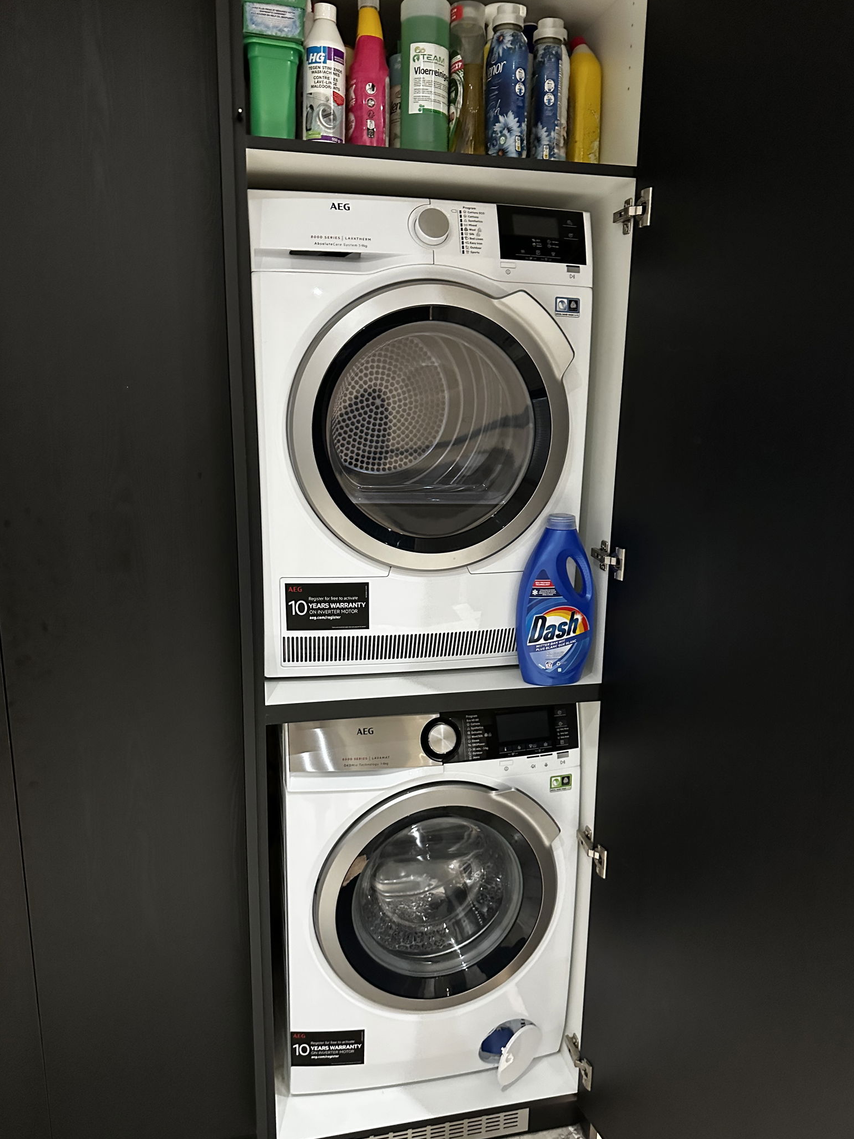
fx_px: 822
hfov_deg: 54.9
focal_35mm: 25
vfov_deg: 69.4
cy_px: 581
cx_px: 444
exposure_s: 1/33
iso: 800
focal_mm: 6.86
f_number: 1.78
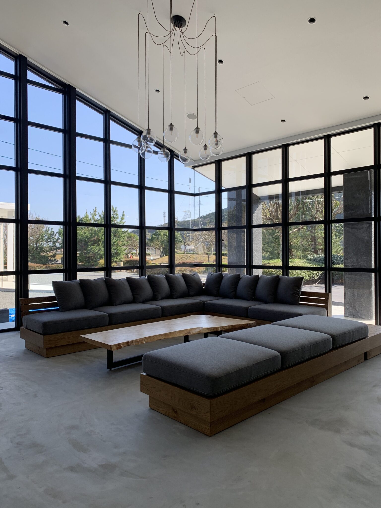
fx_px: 382
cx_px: 190
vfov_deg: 67.3
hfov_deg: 53.1
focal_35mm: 26
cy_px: 254
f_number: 1.8
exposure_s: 1/293
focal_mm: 4.25
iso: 25
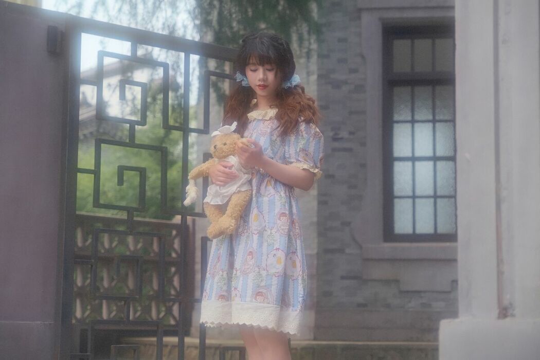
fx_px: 1125
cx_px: 270
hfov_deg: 27.0
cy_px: 180
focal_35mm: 75
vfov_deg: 18.2
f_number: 2.8
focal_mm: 50
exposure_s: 1/1000
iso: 640
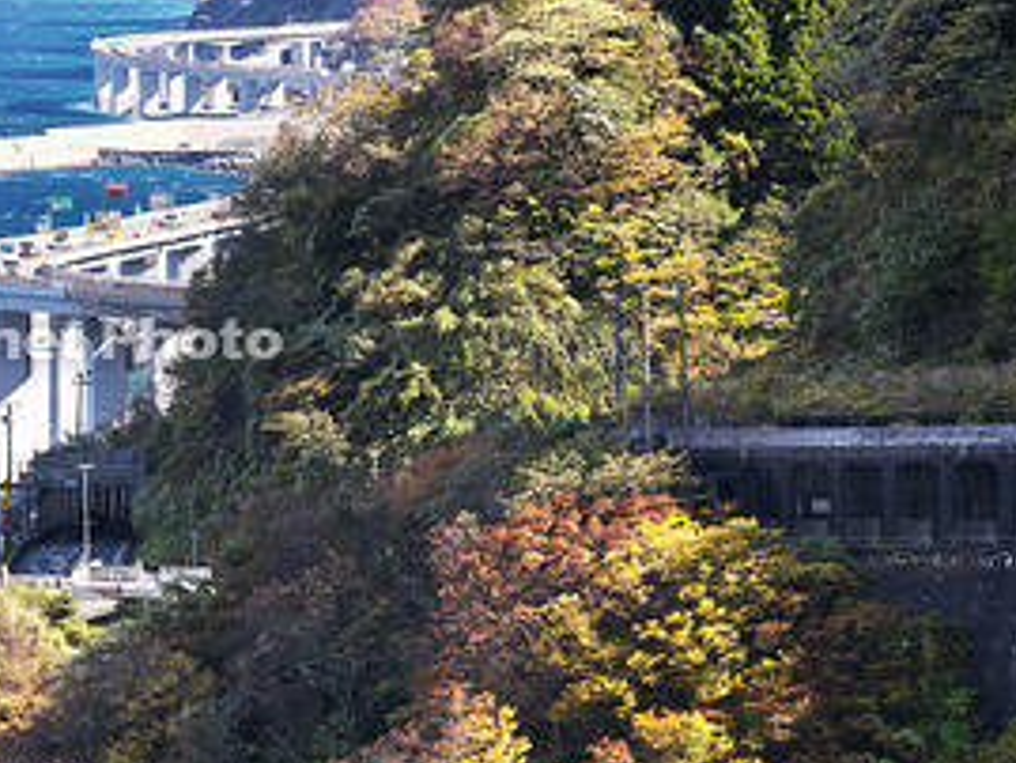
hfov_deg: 6.8
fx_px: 8486
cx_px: 117
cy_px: 329
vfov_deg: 5.1
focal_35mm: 289
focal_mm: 135
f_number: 10
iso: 100
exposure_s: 1/30
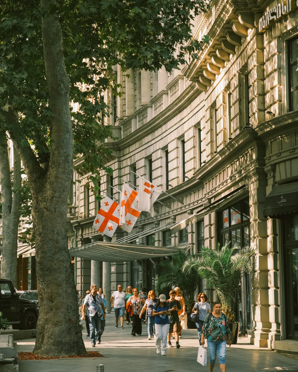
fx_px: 937
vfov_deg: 22.5
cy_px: 167
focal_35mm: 85
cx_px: 149
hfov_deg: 18.1
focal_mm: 50
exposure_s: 1/800
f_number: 2.8
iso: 250
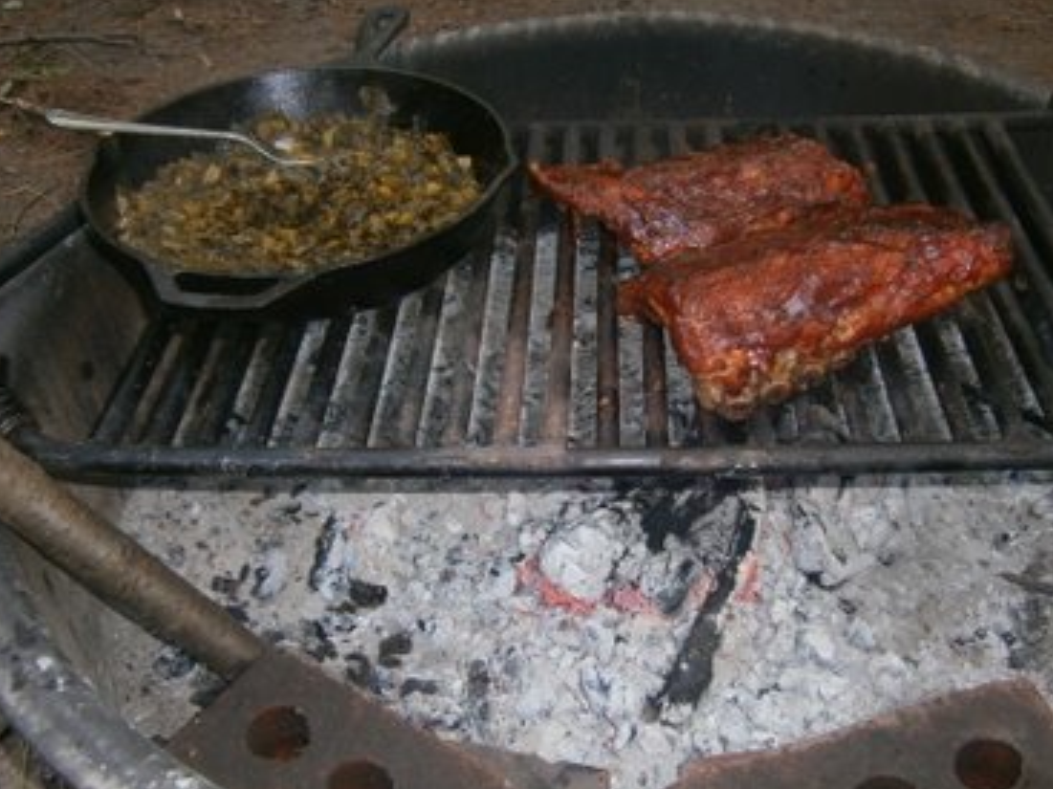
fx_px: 1034
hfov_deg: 53.8
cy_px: 442
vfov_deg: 41.7
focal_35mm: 34
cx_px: 597
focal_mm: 4.7
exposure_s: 1/30
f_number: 2.8
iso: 125
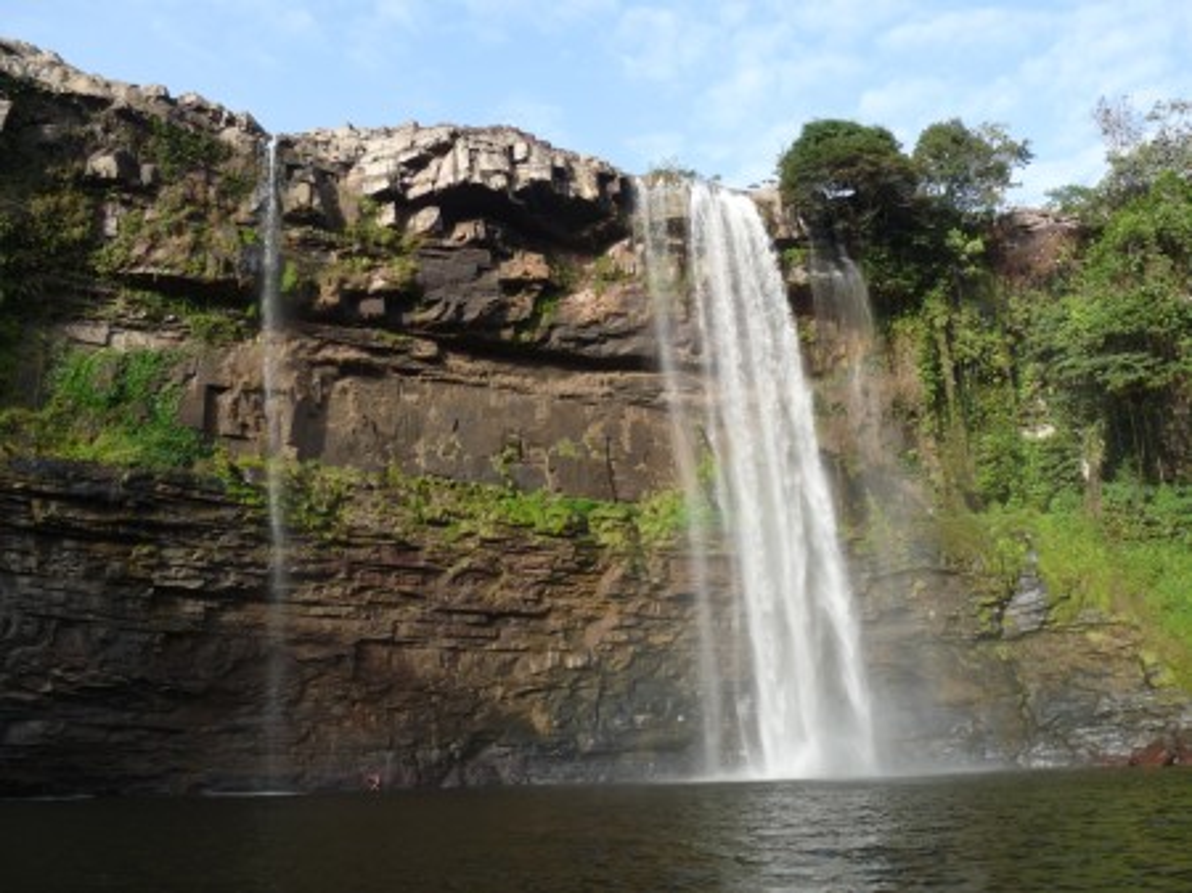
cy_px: 446
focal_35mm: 31
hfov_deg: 58.4
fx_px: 1067
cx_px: 596
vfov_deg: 45.4
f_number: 4
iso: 100
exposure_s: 1/250
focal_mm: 5.4
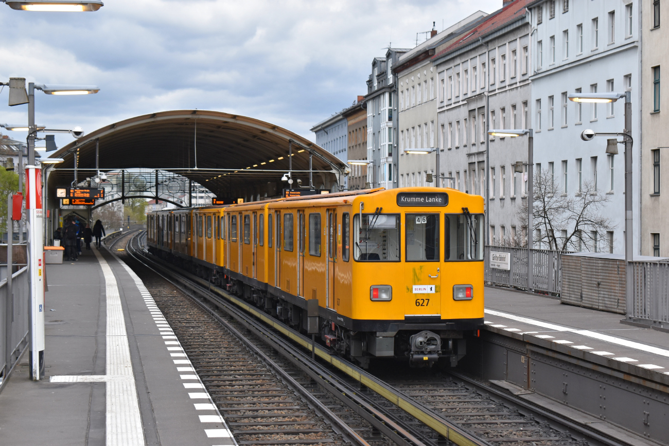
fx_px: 1338
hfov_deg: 28.1
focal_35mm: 72
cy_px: 223
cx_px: 334
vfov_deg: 18.9
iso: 400
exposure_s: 1/250
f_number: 8
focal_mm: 48
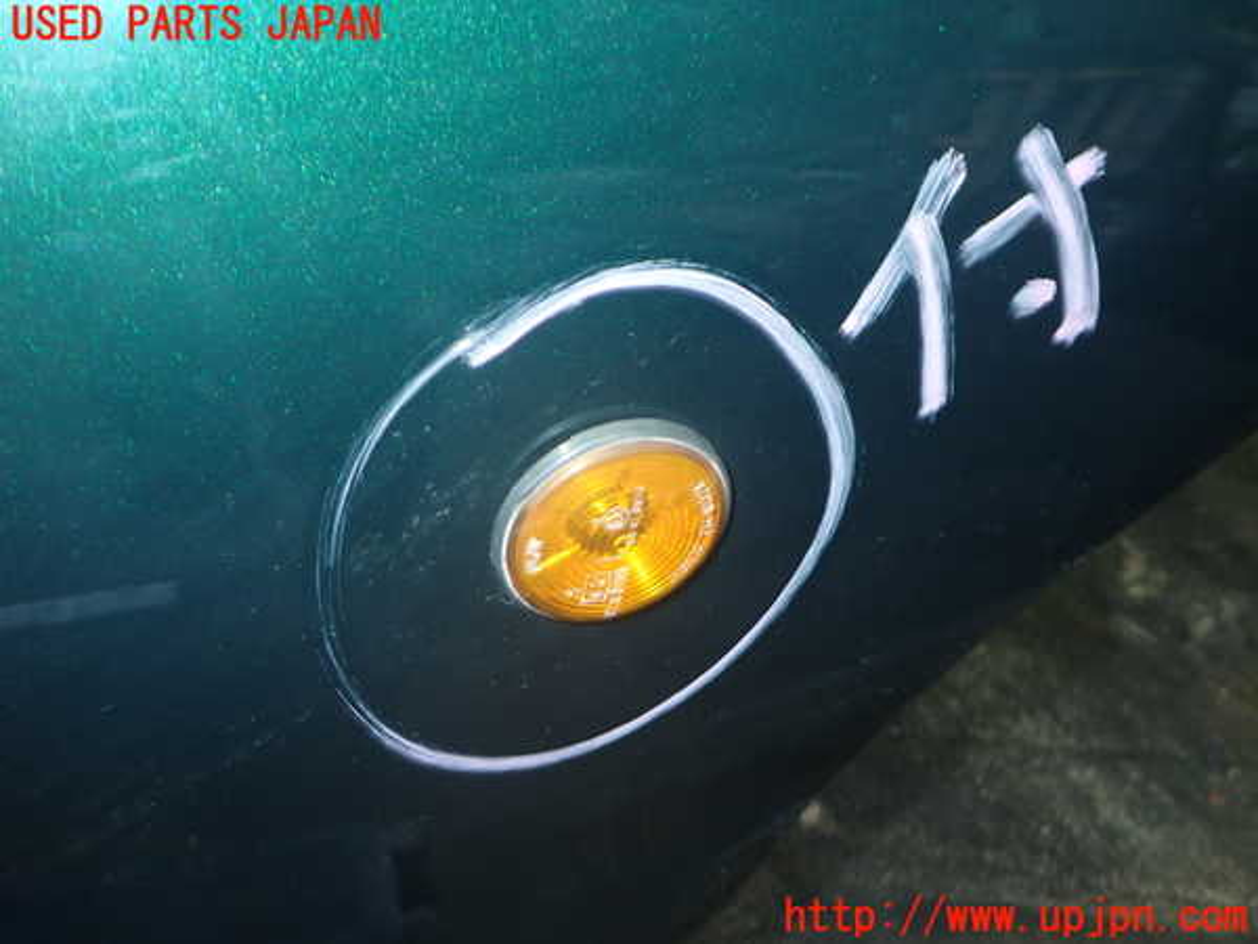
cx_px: 629
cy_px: 472
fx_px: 1090
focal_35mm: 30
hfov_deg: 60.0
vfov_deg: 46.8
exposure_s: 1/30
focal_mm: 5.4
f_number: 2.3
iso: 200
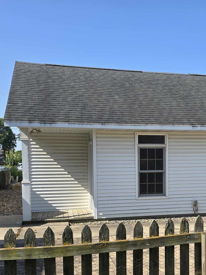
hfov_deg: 32.9
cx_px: 157
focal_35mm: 43
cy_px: 184
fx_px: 341
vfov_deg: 43.2
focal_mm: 6.3
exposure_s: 1/607
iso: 12
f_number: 1.7
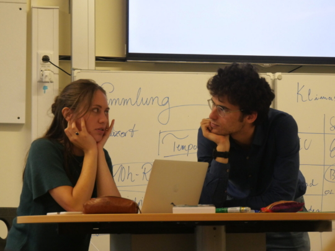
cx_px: 168
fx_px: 1065
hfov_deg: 17.9
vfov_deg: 13.5
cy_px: 126
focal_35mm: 110
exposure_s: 1/125
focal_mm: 55
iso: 2500
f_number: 5.6
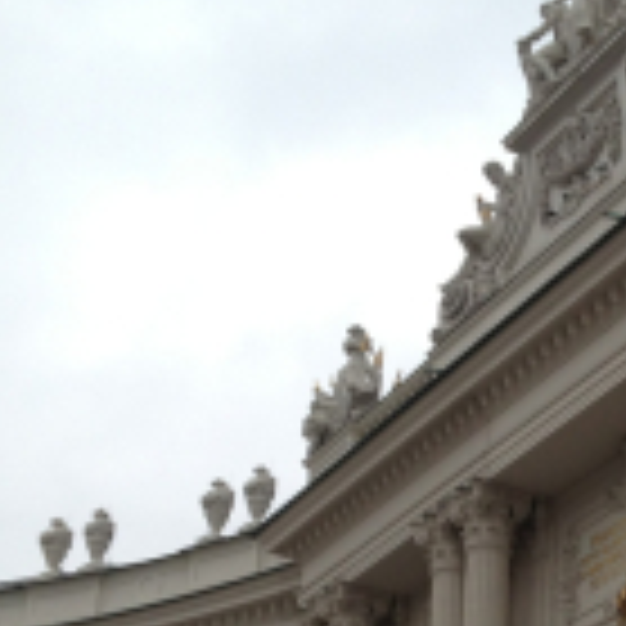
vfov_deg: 15.1
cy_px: 754
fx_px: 2271
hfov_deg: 15.3
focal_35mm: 111
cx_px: 671
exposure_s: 1/627
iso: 50
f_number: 2.4
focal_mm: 4.28
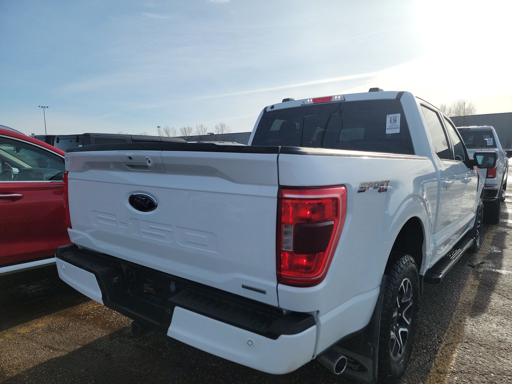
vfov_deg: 56.8
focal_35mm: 24
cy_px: 192
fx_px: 355
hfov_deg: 71.6
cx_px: 256
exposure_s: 1/1460
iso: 50
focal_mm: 6.7
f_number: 1.8
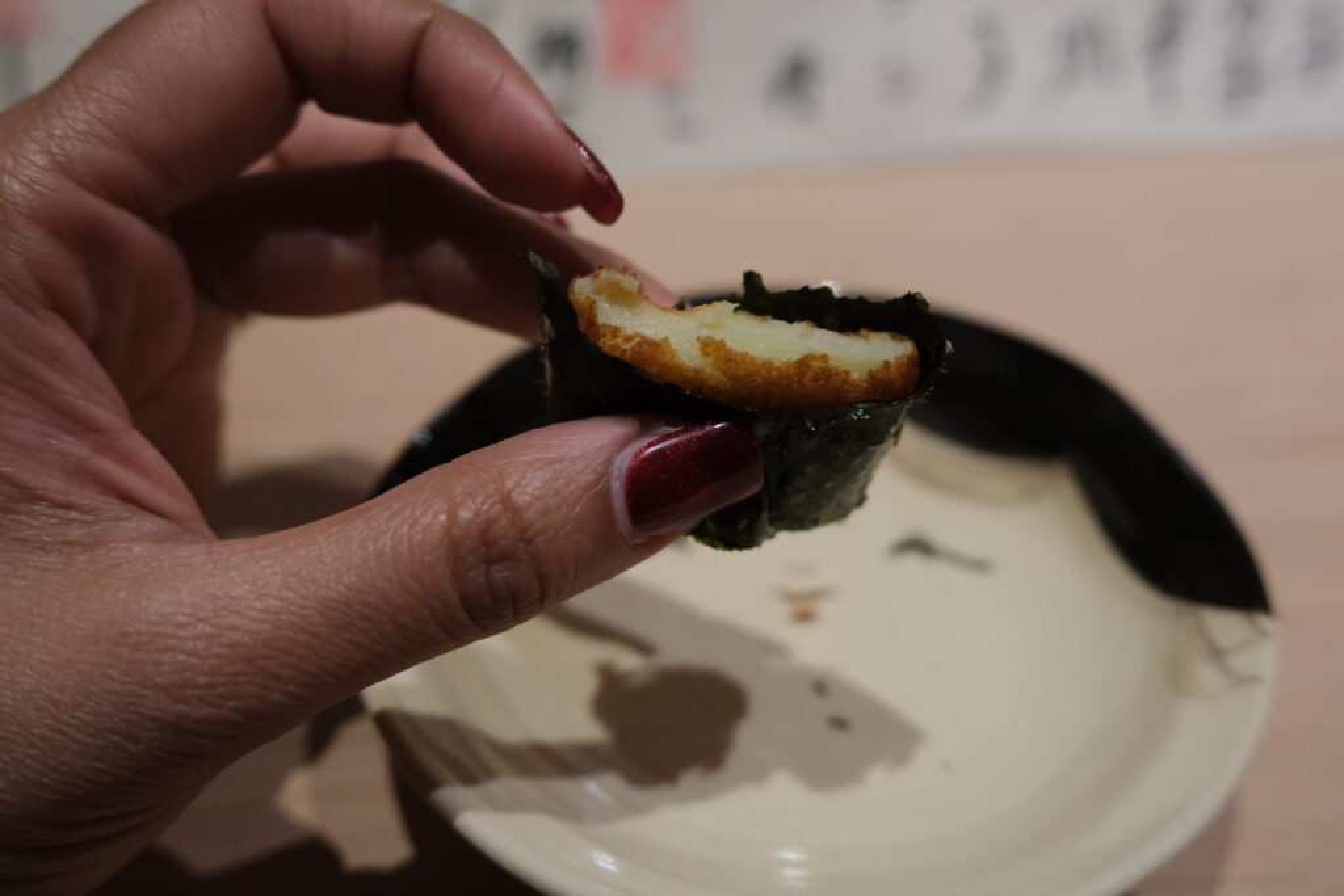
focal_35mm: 31
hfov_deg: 60.3
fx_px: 1157
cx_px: 672
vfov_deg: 42.3
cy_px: 448
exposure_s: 1/125
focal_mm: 20.8
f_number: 3.2
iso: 2000
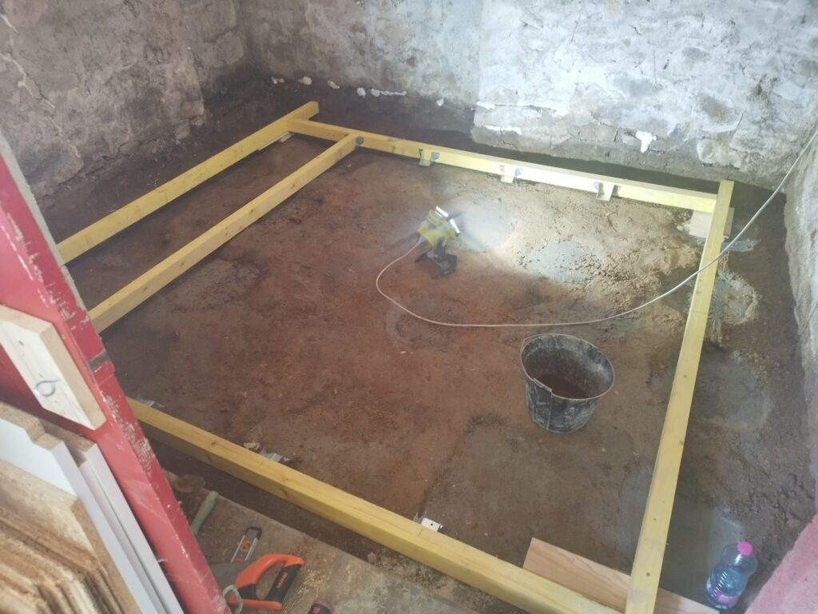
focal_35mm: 24
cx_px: 409
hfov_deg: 71.6
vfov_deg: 56.8
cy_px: 307
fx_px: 567
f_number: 1.89
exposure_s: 1/20
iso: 520
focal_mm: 5.89
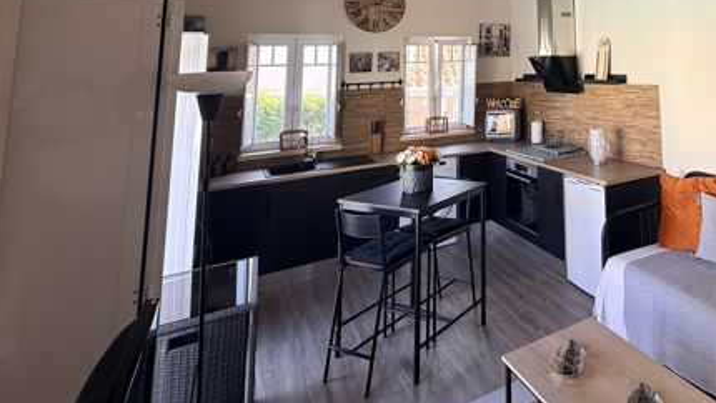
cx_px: 574
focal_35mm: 25
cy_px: 5
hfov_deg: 67.1
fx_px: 475
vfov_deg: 40.6
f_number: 2.2
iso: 80
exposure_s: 1/99
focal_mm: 2.22
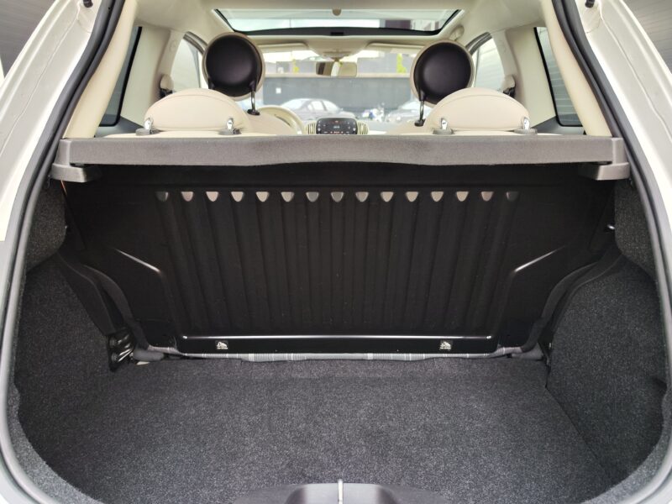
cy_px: 252
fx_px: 446
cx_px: 336
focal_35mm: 23
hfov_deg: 73.9
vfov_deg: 58.9
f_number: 1.69
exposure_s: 1/100
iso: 115
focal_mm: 7.01
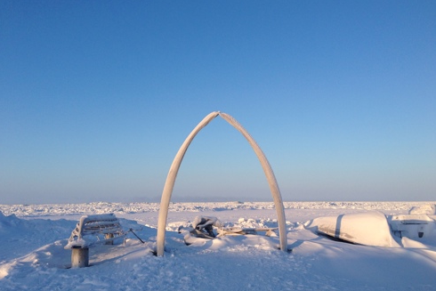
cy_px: 151
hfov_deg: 54.4
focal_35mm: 35
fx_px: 424
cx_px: 221
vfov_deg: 37.9
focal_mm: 4.12
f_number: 2.4
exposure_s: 1/1178
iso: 50
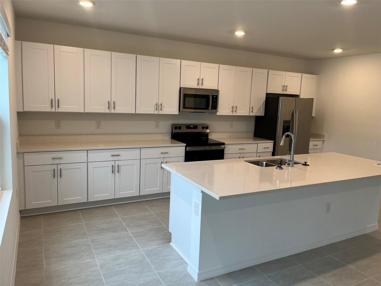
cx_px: 190
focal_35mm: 26
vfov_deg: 53.1
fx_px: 286
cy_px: 143
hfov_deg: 67.3
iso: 80
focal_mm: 5.1
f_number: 1.6
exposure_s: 1/120
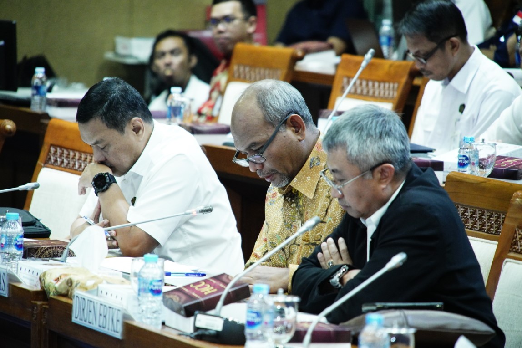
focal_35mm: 241
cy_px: 174
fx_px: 3493
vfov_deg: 5.7
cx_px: 261
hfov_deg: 8.5
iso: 10000
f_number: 6.3
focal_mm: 240
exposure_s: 1/100
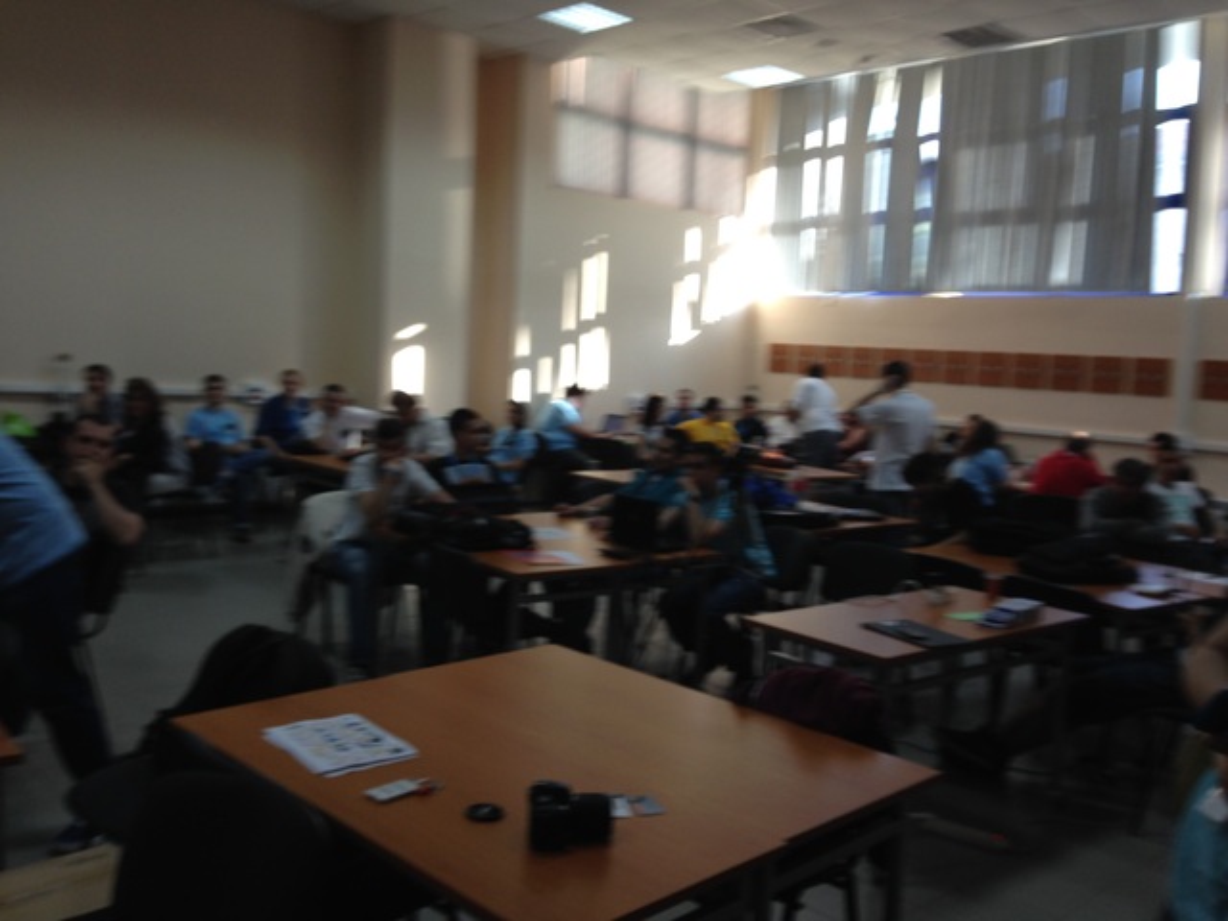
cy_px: 460
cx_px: 614
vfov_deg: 42.9
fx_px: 1171
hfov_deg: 55.4
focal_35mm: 33
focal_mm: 4.12
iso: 50
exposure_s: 1/20
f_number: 2.4
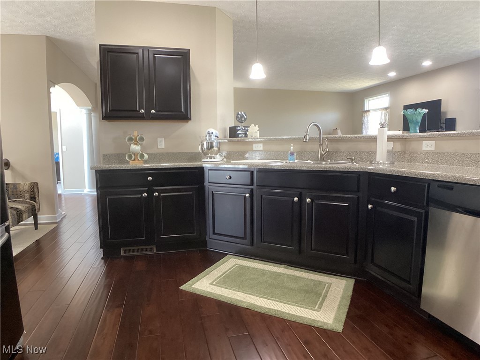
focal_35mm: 31
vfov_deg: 45.4
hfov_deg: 58.4
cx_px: 240
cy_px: 180
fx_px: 430
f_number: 2.4
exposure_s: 1/60
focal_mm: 3.3
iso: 320
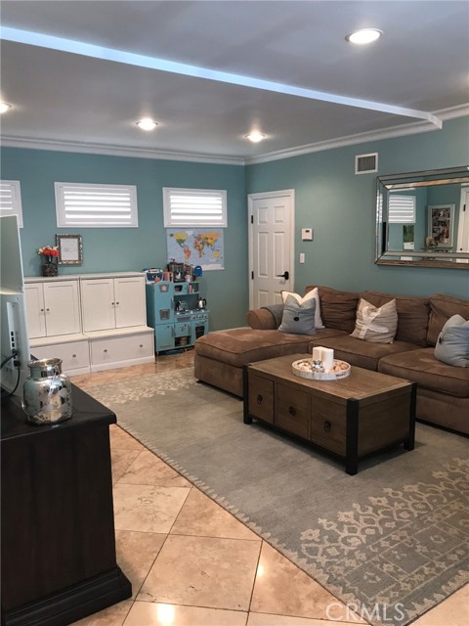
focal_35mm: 28
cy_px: 313
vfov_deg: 63.4
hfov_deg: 49.7
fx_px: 506
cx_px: 234
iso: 40
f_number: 1.8
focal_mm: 3.99
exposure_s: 1/20
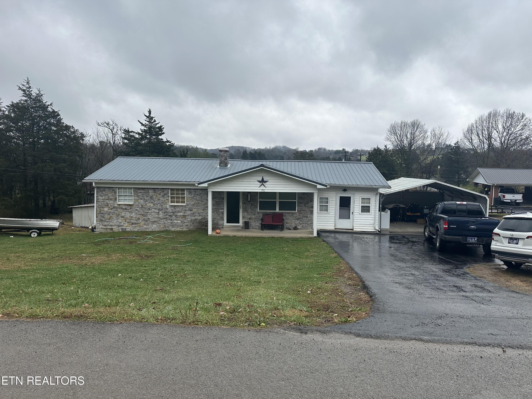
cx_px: 266
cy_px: 200
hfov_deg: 71.6
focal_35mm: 24
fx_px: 369
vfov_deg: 56.8
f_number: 1.78
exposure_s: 1/1517
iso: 80
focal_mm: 6.86
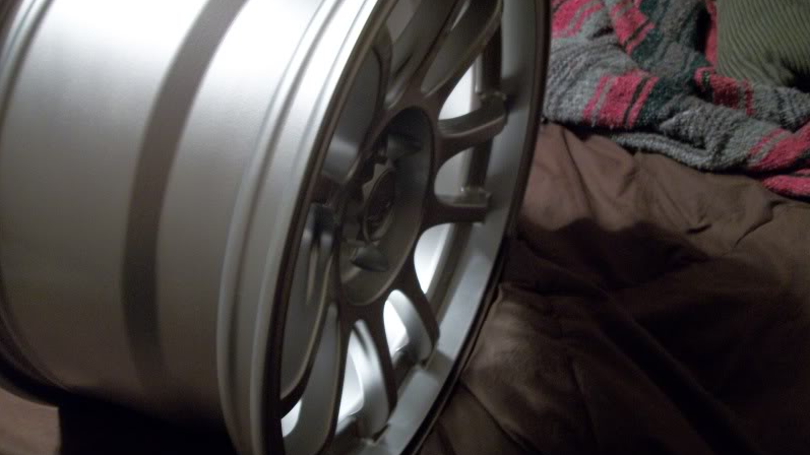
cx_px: 404
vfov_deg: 33.7
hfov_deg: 56.6
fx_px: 752
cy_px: 219
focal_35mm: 35
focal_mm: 5.7
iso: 250
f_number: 2.9
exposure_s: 1/8
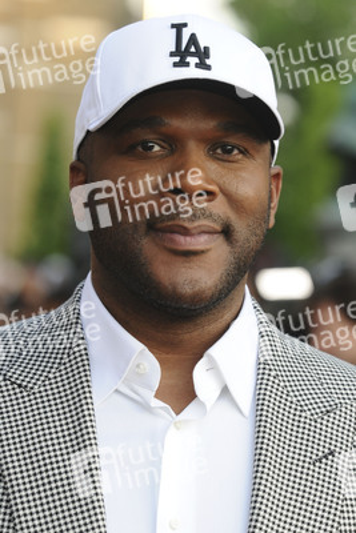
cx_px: 178
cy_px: 266
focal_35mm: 150
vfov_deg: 13.7
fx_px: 2223
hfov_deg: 9.2
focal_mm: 100
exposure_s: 1/250
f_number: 4.5
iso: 400
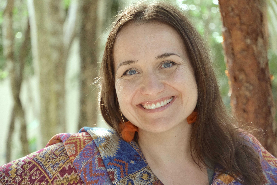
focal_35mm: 120
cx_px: 138
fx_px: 923
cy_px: 92
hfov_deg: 17.1
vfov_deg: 11.4
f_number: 5
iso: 5000
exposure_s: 1/240
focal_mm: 80.2
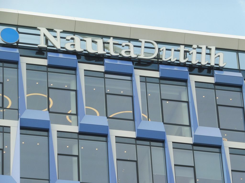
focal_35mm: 214
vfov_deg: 6.9
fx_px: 1515
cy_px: 92
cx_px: 122
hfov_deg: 9.2
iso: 100
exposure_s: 1/125
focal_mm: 38.2
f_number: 7.1
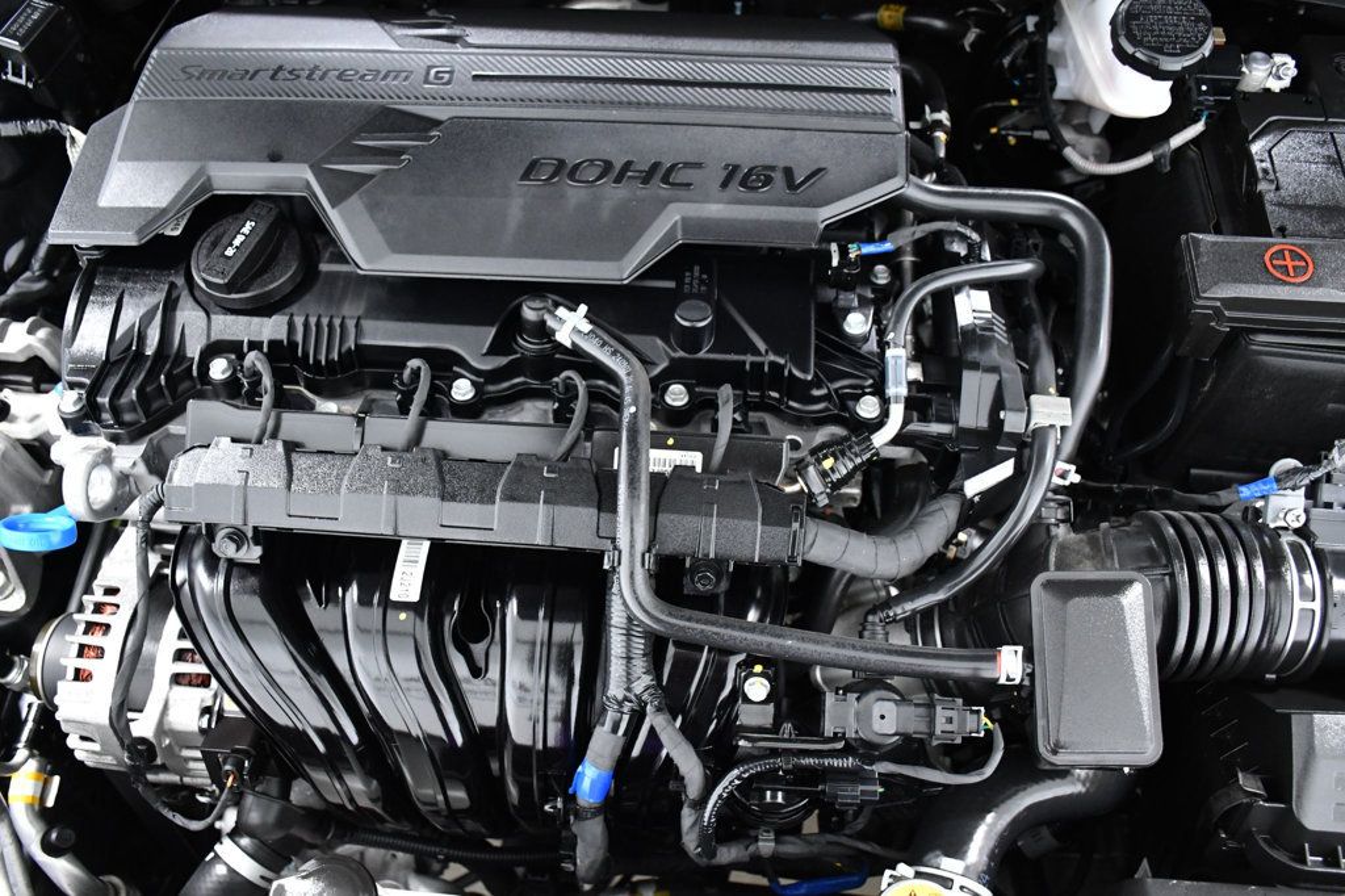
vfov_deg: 43.6
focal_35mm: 30
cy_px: 448
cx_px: 672
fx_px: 1120
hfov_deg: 61.9
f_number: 4
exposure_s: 1/60
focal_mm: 20
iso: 2500
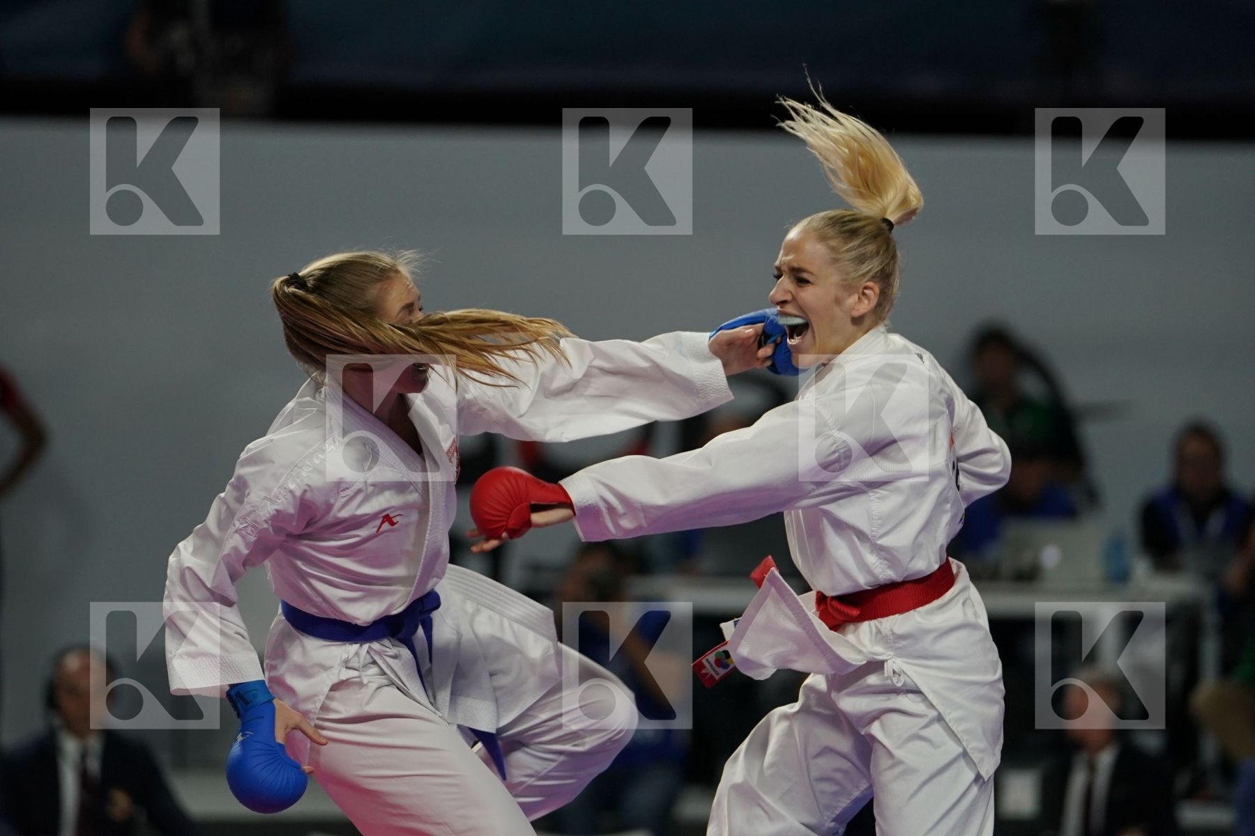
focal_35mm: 283
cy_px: 418
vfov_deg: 4.9
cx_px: 628
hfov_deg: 7.3
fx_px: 9865
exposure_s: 1/1000
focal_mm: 189
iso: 1000
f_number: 2.8
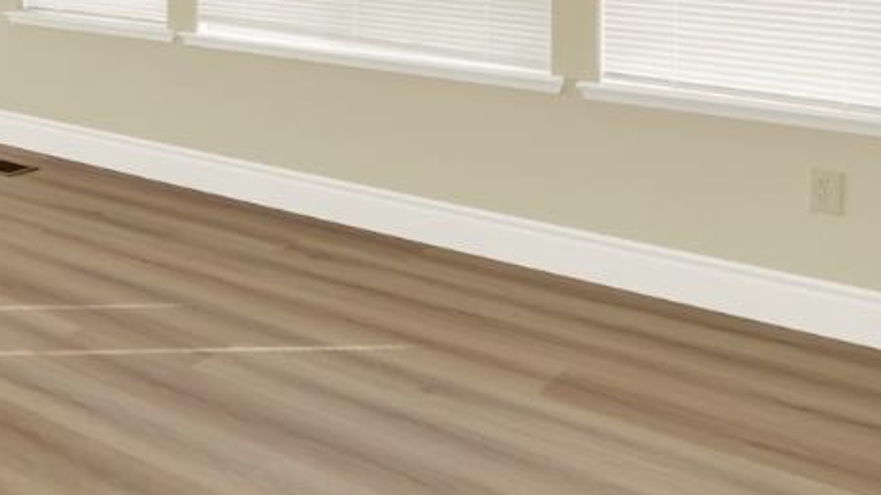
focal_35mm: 48
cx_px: -165
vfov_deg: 22.5
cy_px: -134
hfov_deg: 34.6
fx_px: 1121
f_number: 14
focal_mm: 14
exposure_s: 1/6
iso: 100
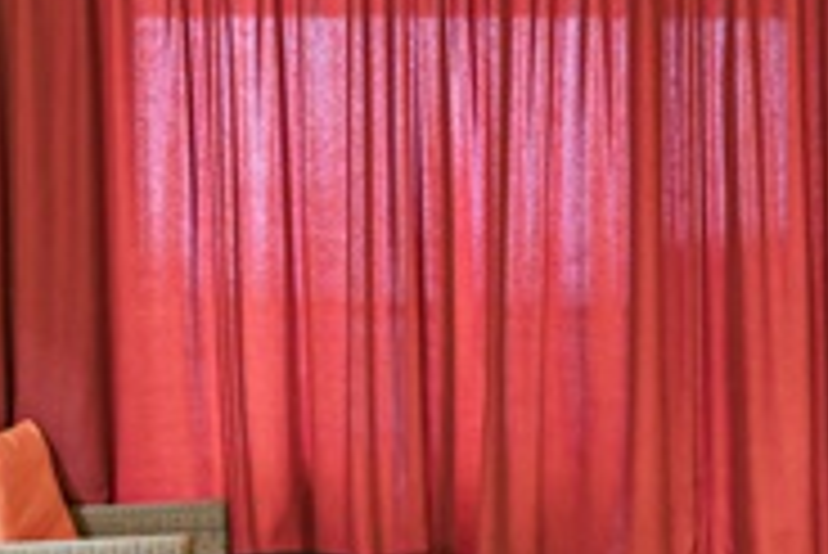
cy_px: 432
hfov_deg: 41.5
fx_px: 1082
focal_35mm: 47
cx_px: 526
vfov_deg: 28.2
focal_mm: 12
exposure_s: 1/2
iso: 400
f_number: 10
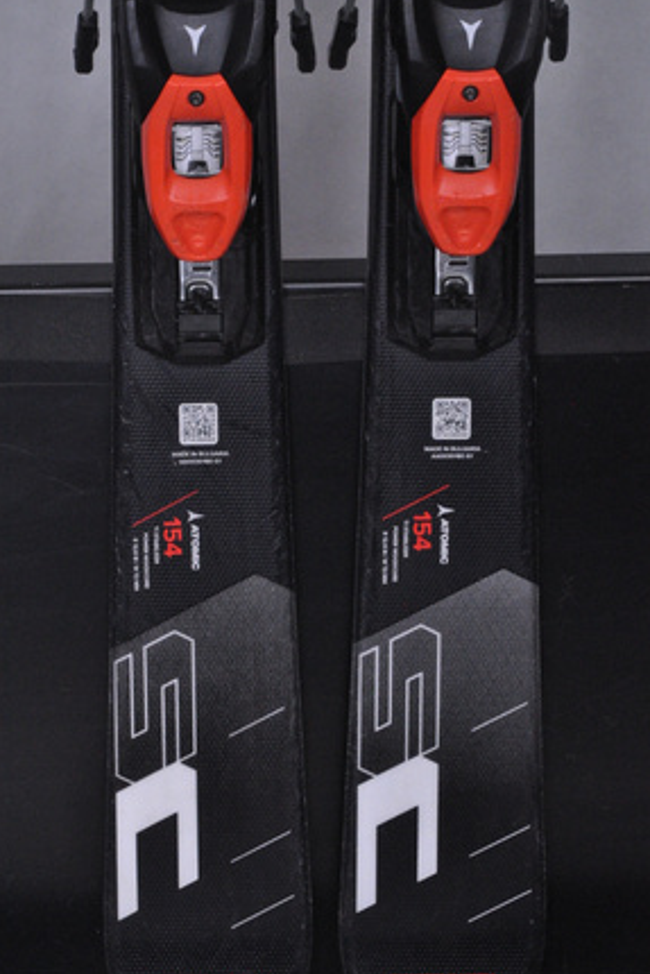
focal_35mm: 141
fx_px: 3815
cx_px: 320
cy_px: 480
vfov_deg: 14.5
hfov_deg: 9.7
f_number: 9.5
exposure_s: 1/125
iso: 3200
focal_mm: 90
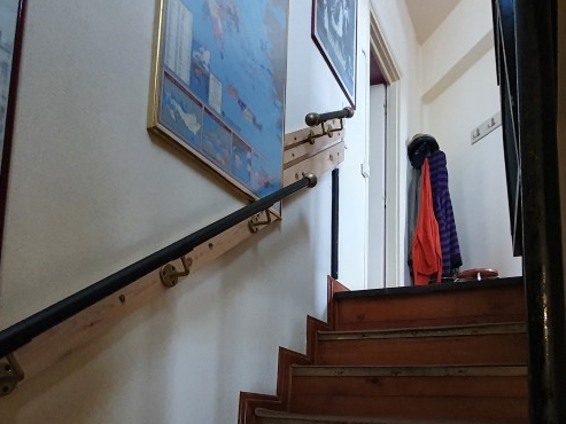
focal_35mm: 27
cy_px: 344
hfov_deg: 65.0
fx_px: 442
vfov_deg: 48.3
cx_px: 326
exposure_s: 1/17
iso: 640
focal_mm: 1.8
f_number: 2.2
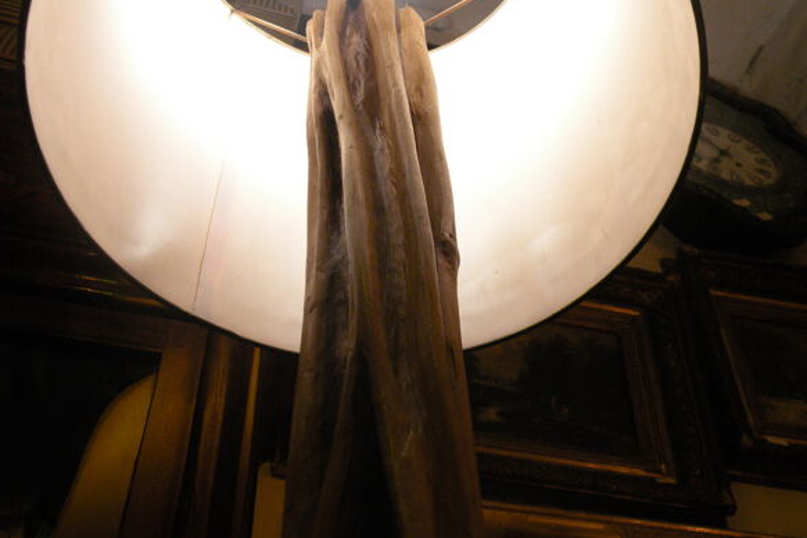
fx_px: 1009
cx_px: 402
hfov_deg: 43.6
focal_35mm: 45
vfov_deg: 29.9
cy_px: 270
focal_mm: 7.4
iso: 281
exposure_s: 1/69.3
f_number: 3.2
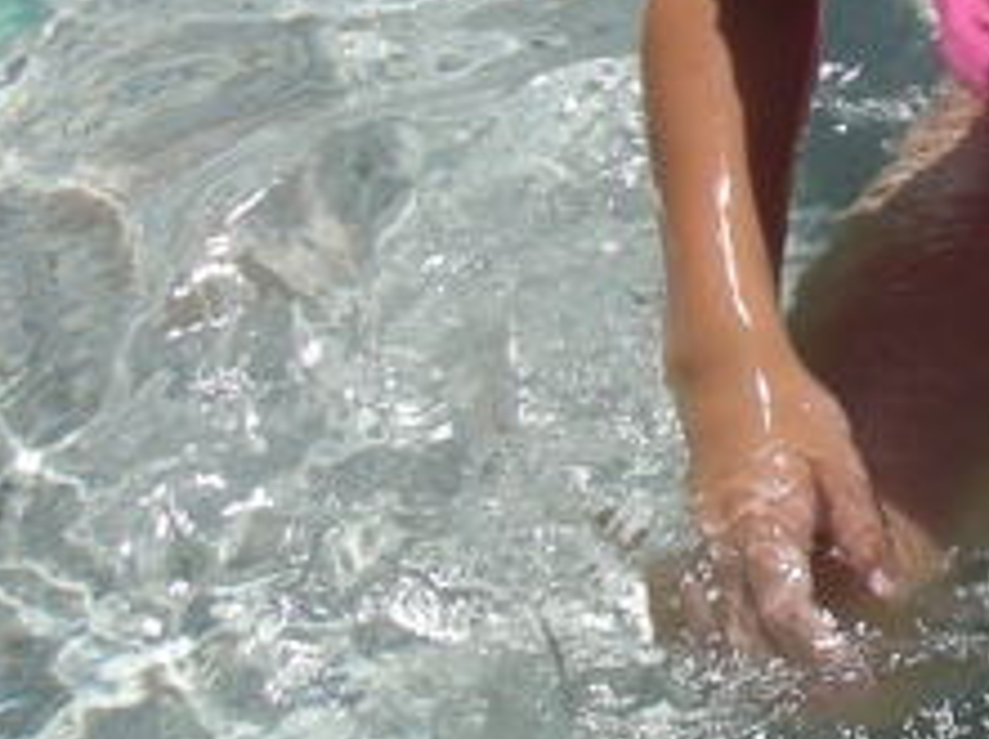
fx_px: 6247
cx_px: 1150
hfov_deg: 9.0
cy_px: -94
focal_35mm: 219
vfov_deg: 6.7
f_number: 10.5
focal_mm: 10.1
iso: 76
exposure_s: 1/117
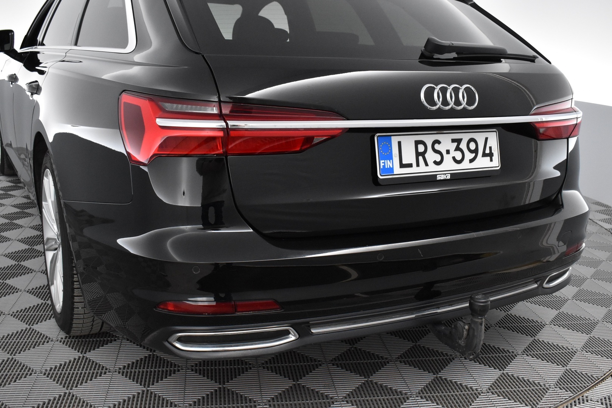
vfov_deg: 35.5
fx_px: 638
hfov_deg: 51.3
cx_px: 306
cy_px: 204
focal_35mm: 38
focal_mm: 25
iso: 3200
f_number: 5.6
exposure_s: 1/125
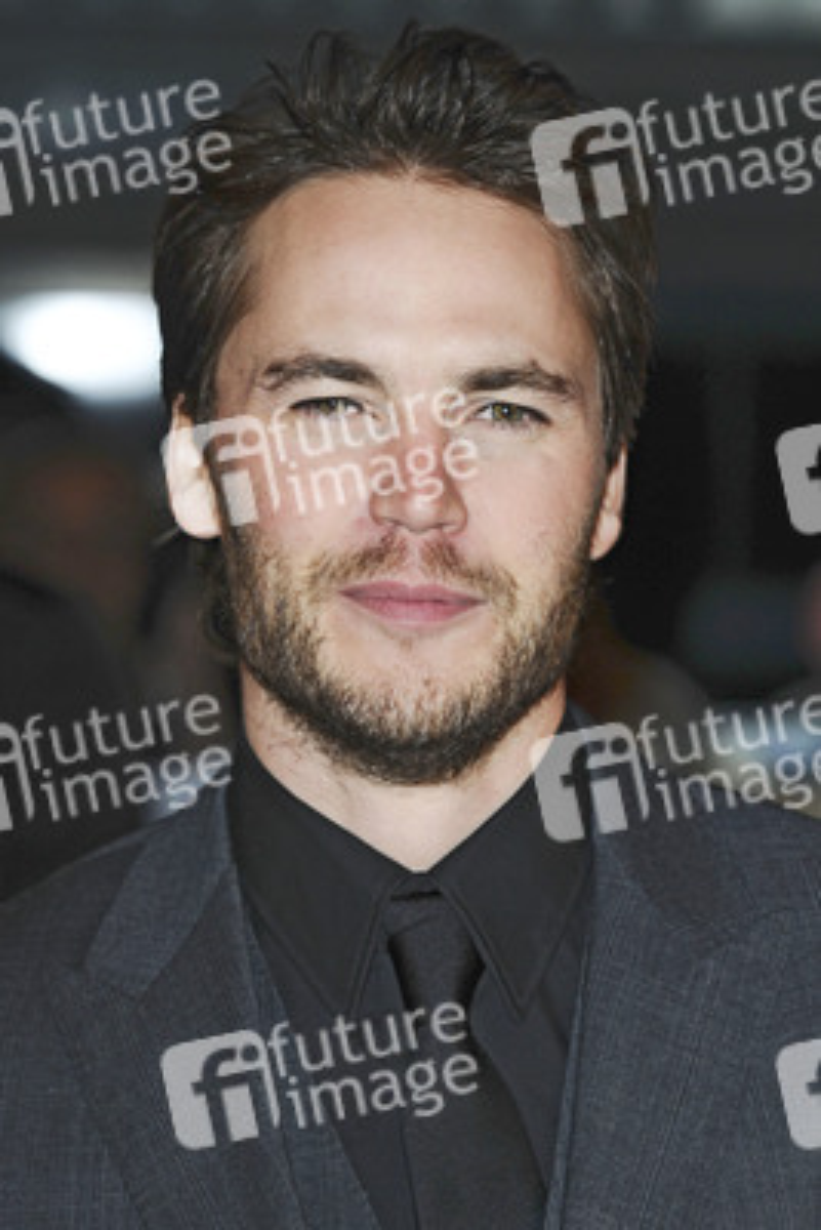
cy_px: 615
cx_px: 410
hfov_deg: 8.2
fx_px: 5742
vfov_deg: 12.2
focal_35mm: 168
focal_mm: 112
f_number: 4.5
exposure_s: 1/200
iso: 320
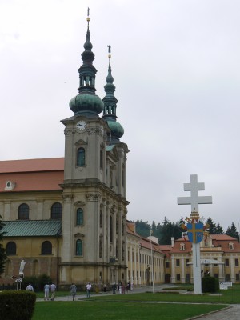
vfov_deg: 34.9
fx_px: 508
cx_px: 120
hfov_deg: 26.6
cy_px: 160
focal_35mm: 55
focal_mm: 9.2
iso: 80
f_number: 6.3
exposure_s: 1/400
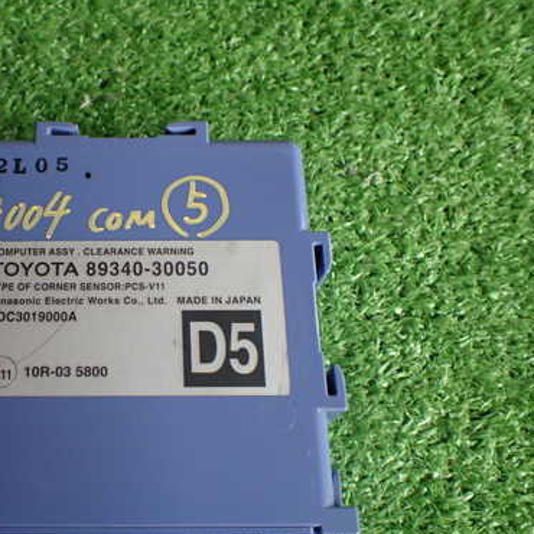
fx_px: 750
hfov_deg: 38.0
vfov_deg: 39.0
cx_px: 120
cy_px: 322
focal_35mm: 43
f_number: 2.3
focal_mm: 5.4
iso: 250
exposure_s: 1/125
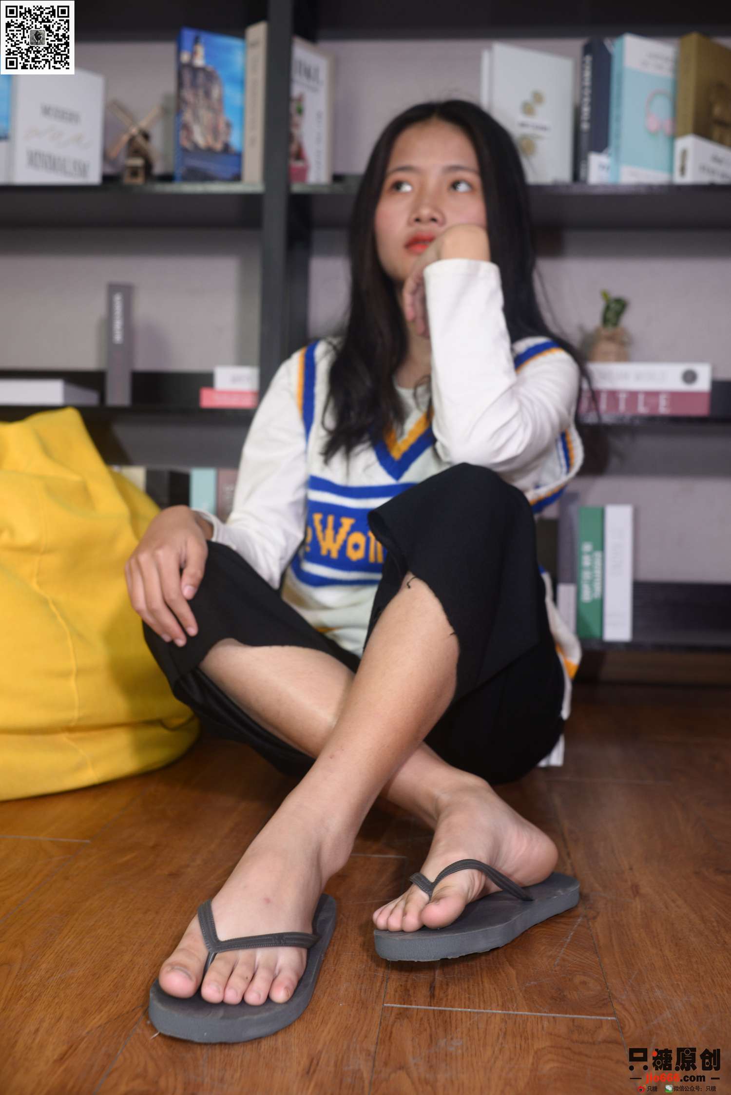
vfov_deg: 54.4
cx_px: 366
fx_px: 1065
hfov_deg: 37.9
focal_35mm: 35
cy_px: 548
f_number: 5.6
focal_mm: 35
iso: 500
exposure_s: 1/80
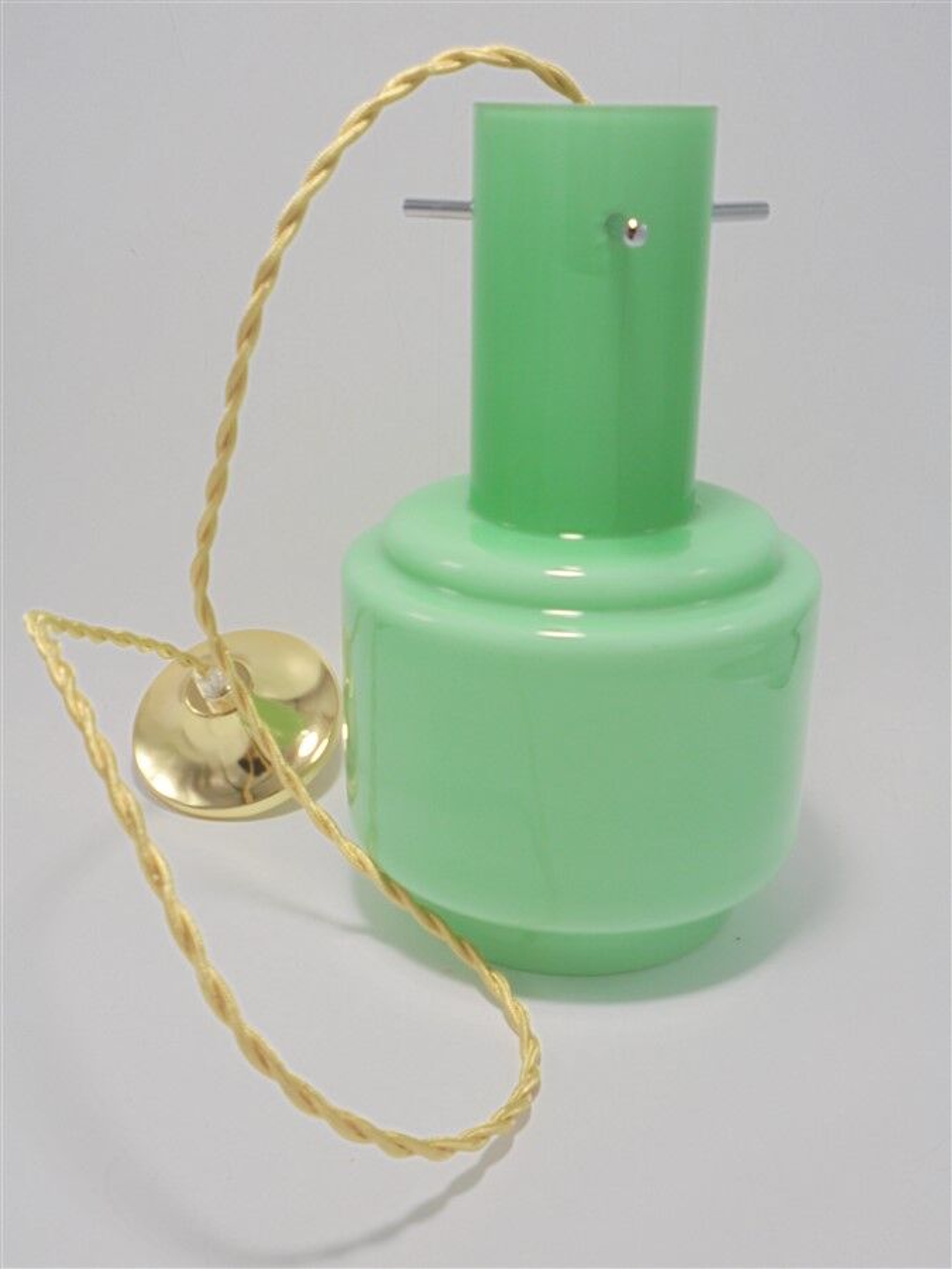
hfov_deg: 37.7
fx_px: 1393
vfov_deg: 49.0
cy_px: 634
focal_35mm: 38
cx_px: 476
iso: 100
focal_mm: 6.9
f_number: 4.2
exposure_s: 1/60
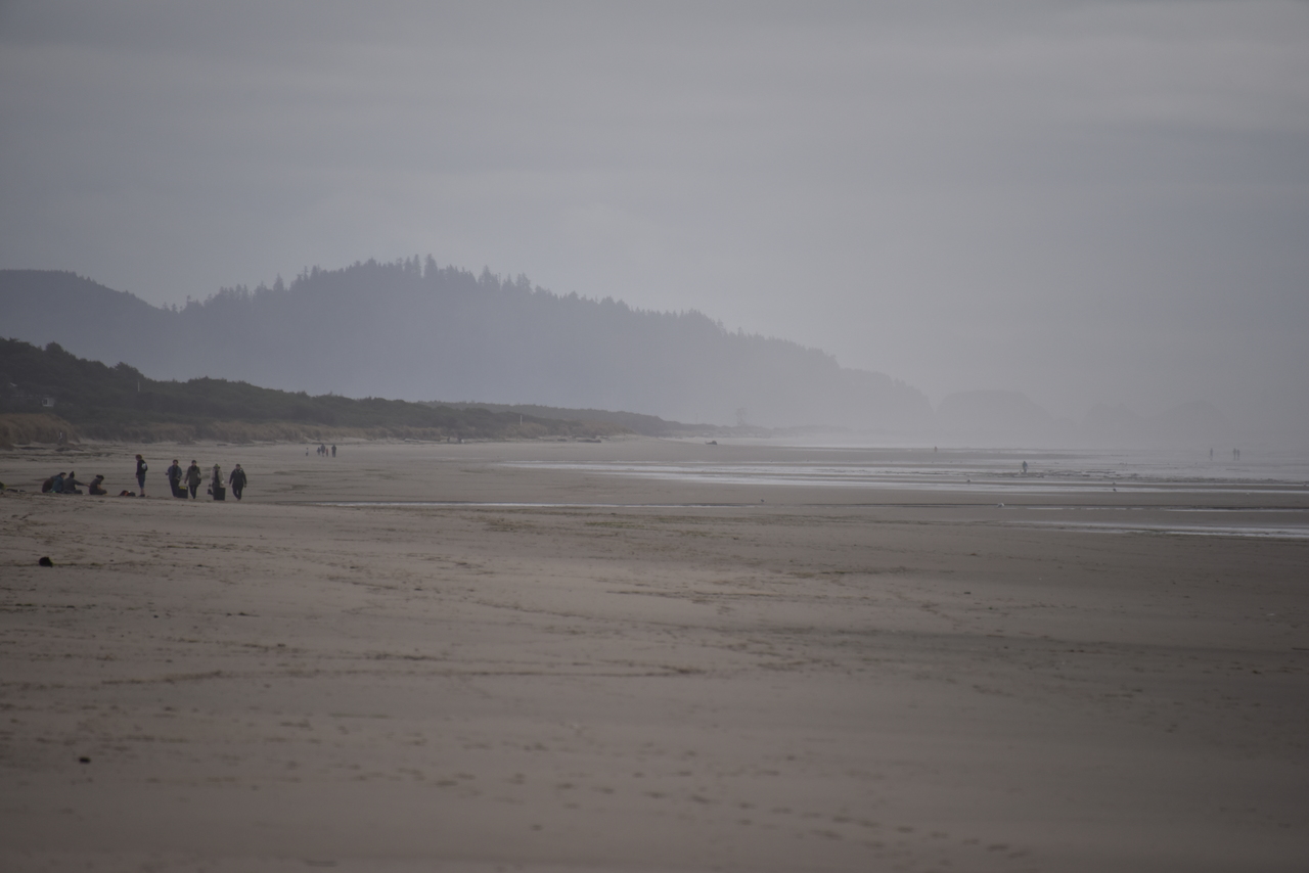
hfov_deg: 6.9
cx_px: 654
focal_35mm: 300
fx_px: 10910
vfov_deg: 4.6
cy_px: 436
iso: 450
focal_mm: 300
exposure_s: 1/640
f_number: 5.6
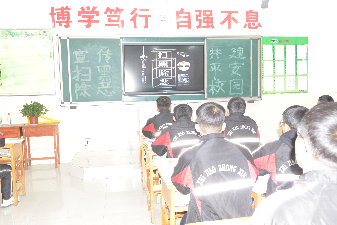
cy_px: 112
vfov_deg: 41.1
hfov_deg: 58.7
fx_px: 300
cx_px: 168
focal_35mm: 32
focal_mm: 32
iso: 6400
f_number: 8
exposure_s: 1/60
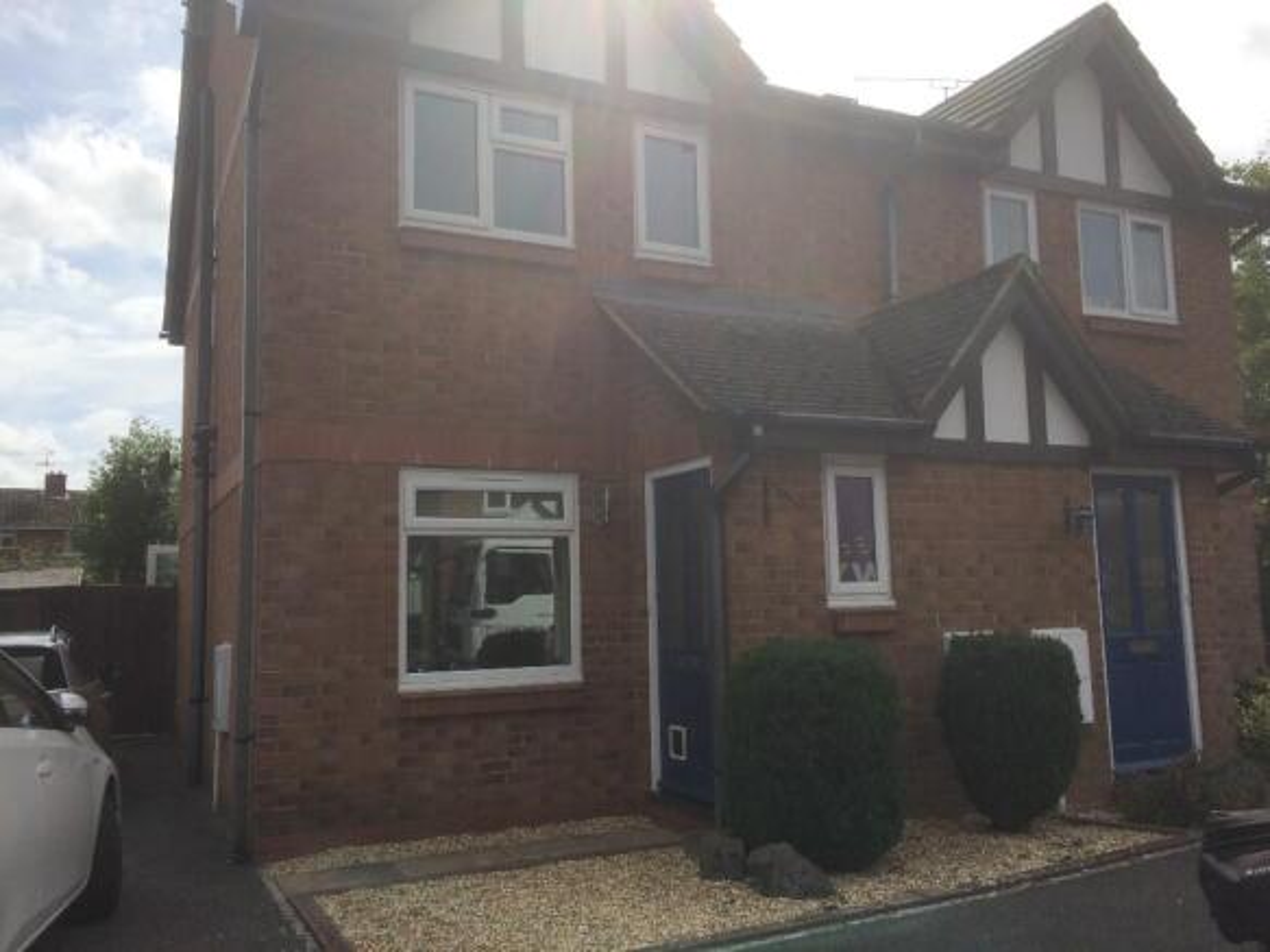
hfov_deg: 61.7
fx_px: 1064
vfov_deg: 48.2
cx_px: 635
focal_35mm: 29
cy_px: 476
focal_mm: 4.15
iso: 32
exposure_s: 1/3165
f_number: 2.2
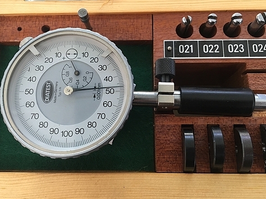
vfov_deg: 44.1
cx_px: 131
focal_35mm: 32
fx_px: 246
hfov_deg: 56.8
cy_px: 92
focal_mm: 4.15
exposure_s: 1/30
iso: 100
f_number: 2.2
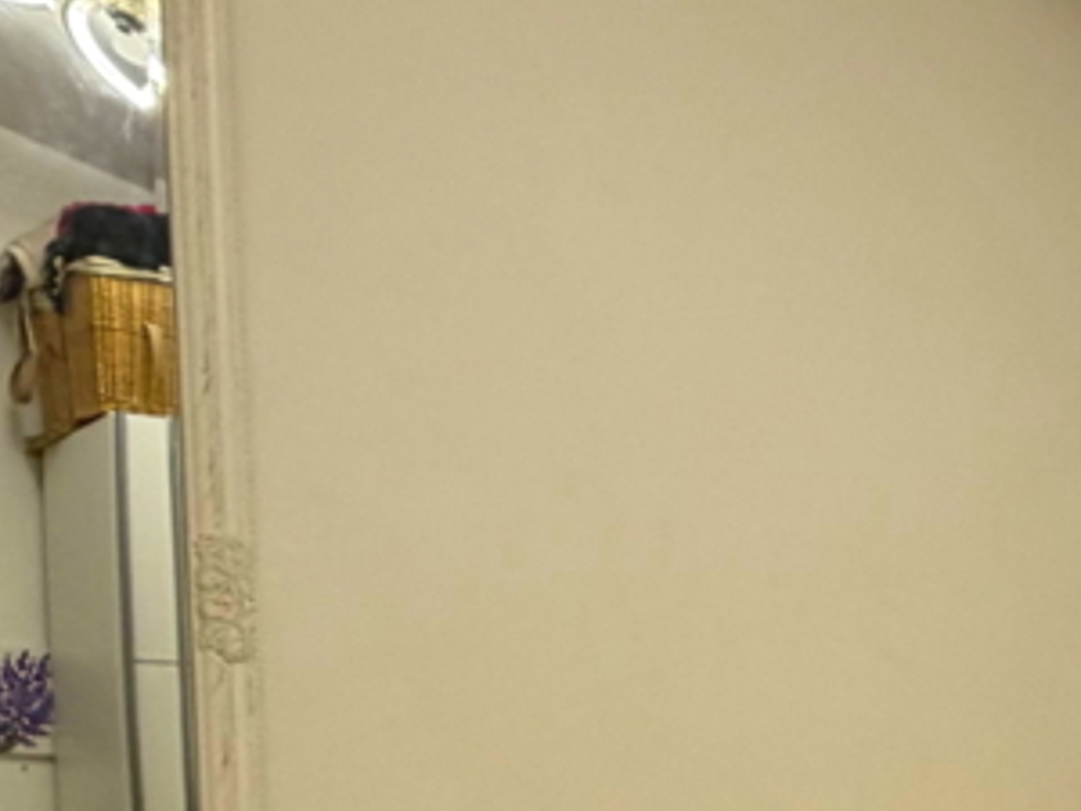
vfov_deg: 23.7
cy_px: 980
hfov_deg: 29.4
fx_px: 1749
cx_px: 1308
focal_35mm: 56
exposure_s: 1/100
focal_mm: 2.22
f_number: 2.2
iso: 100
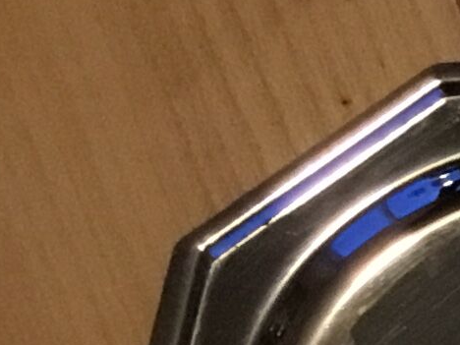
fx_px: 2870
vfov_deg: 6.4
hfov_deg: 7.7
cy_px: 924
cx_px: 1483
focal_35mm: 216
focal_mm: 3.3
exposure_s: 1/33
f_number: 2.4
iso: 160
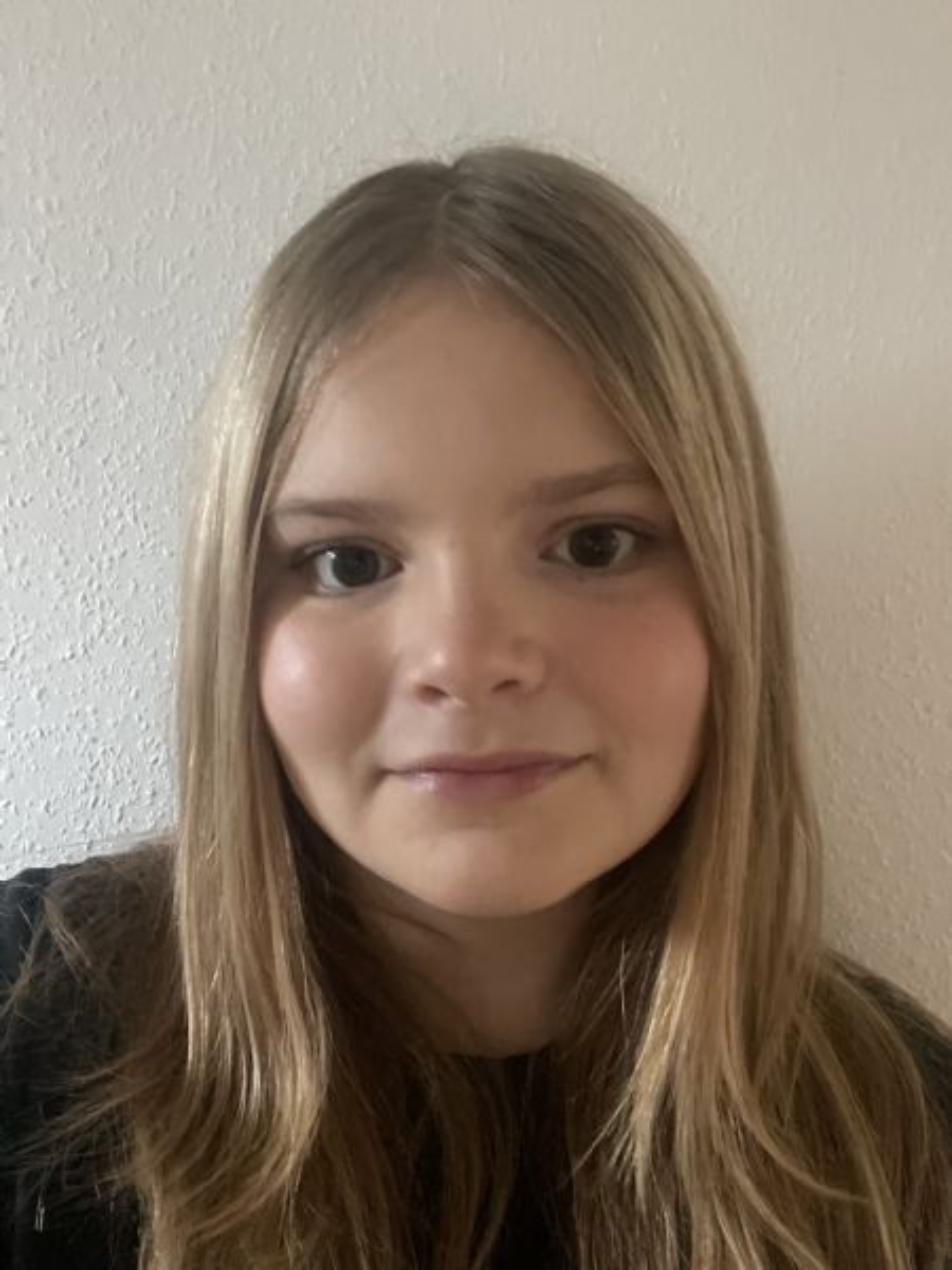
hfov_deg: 46.8
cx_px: 476
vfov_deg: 60.0
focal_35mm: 30
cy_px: 635
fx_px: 1100
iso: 1000
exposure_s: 1/16
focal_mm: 2.71
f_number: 2.2
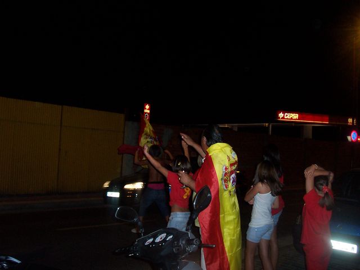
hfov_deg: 50.1
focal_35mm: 37
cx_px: 180
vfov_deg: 38.7
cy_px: 135
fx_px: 385
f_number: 2.8
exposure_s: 1/60
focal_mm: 5.6
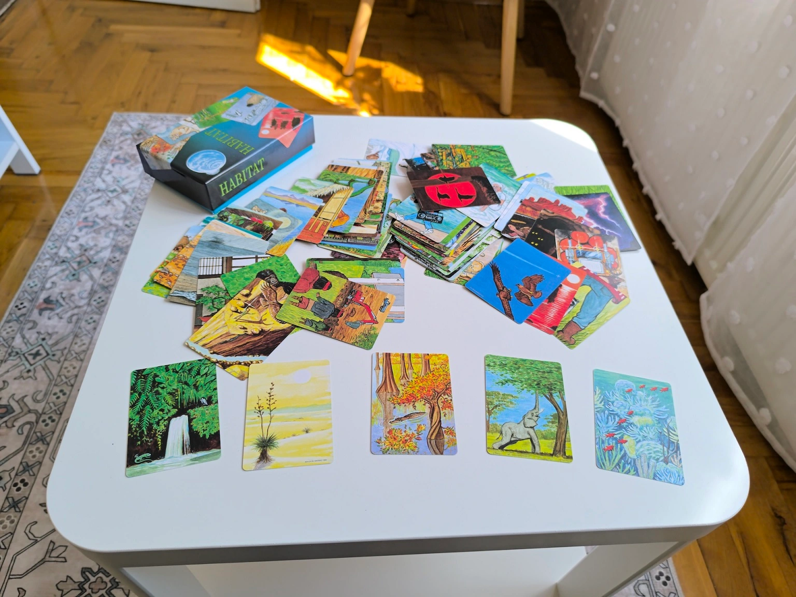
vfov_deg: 58.9
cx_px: 398
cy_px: 298
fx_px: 529
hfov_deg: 73.9
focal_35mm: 23
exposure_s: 1/100
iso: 100
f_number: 1.65
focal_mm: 6.14
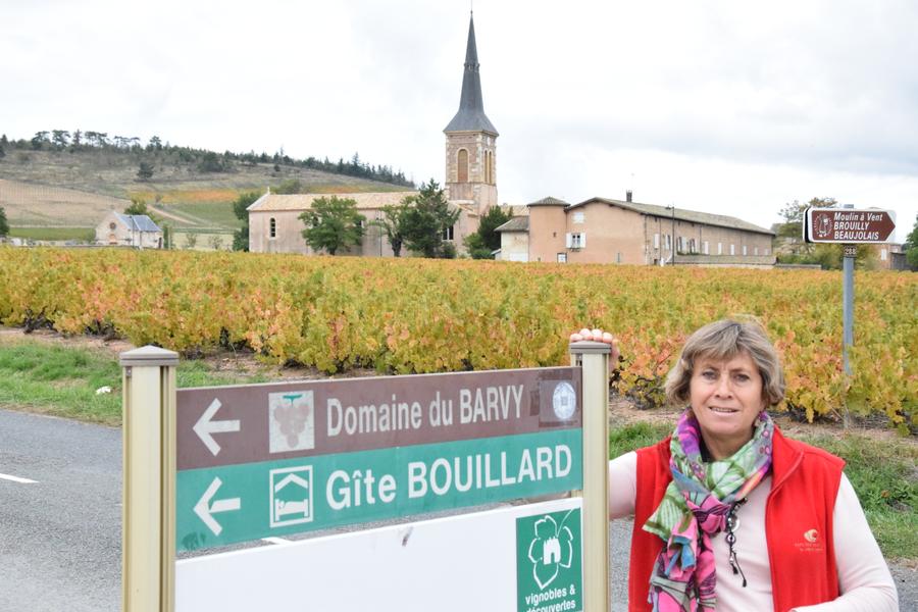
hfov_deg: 33.4
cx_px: 459
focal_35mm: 60
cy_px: 306
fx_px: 1530
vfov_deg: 22.6
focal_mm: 40
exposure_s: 1/3200
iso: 6400
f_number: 9
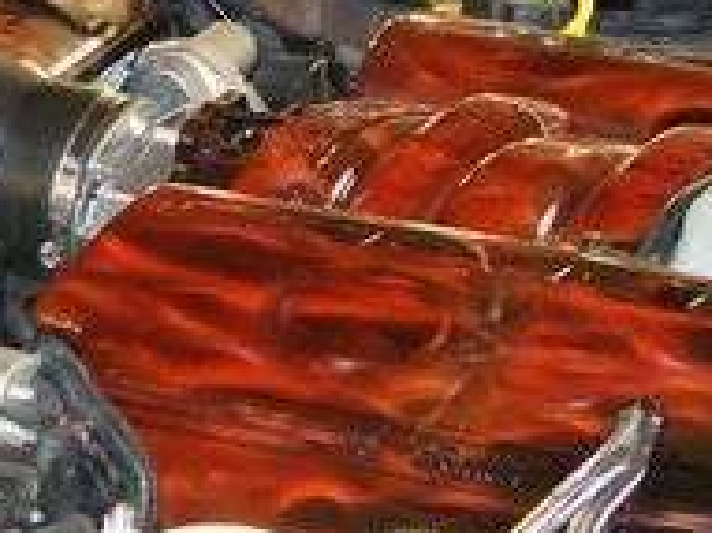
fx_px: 3104
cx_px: 37
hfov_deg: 13.0
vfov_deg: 9.8
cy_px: 335
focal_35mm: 151
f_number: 3
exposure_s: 1/2
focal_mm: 7.6
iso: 160
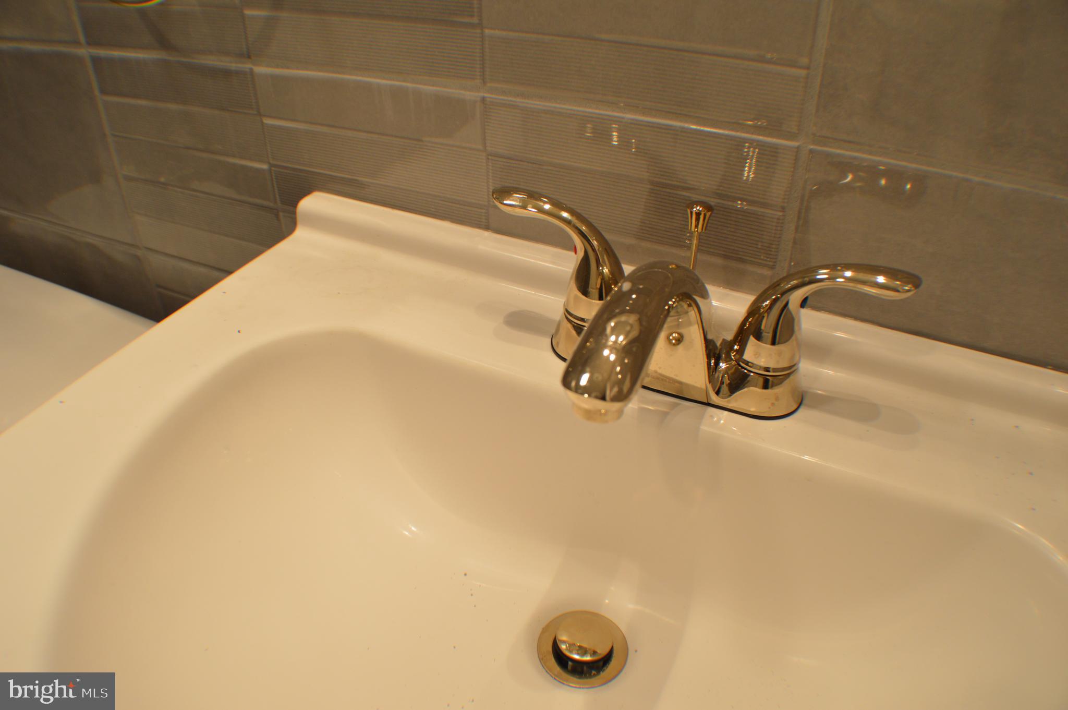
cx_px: 534
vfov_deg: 39.9
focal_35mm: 33
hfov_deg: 57.3
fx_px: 978
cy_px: 355
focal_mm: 22
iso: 400
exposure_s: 1/80
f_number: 4.5
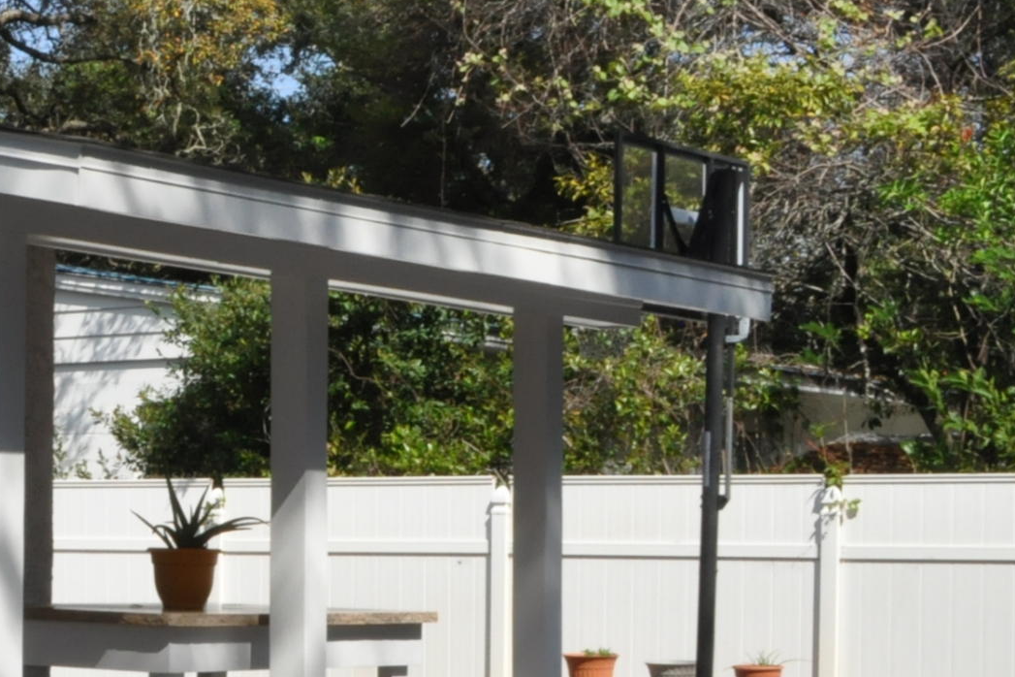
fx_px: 2904
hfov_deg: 18.1
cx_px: -397
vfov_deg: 13.3
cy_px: 449
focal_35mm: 103
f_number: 25
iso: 1000
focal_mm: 24
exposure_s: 1/200
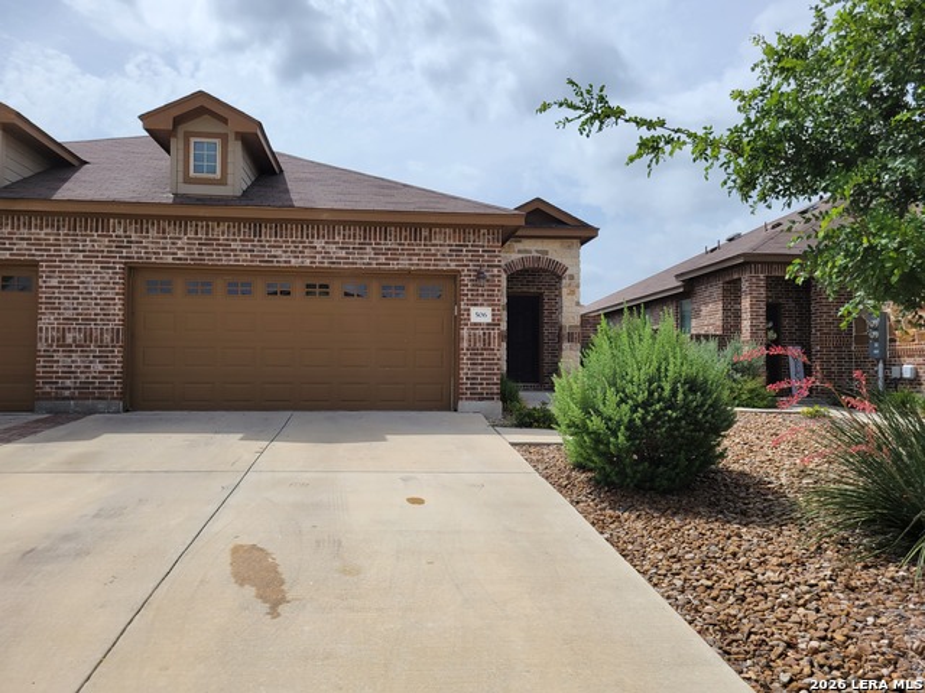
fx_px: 695
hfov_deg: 67.3
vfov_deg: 53.1
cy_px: 346
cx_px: 462
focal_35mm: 26
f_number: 1.8
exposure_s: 1/4109
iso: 40
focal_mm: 5.4
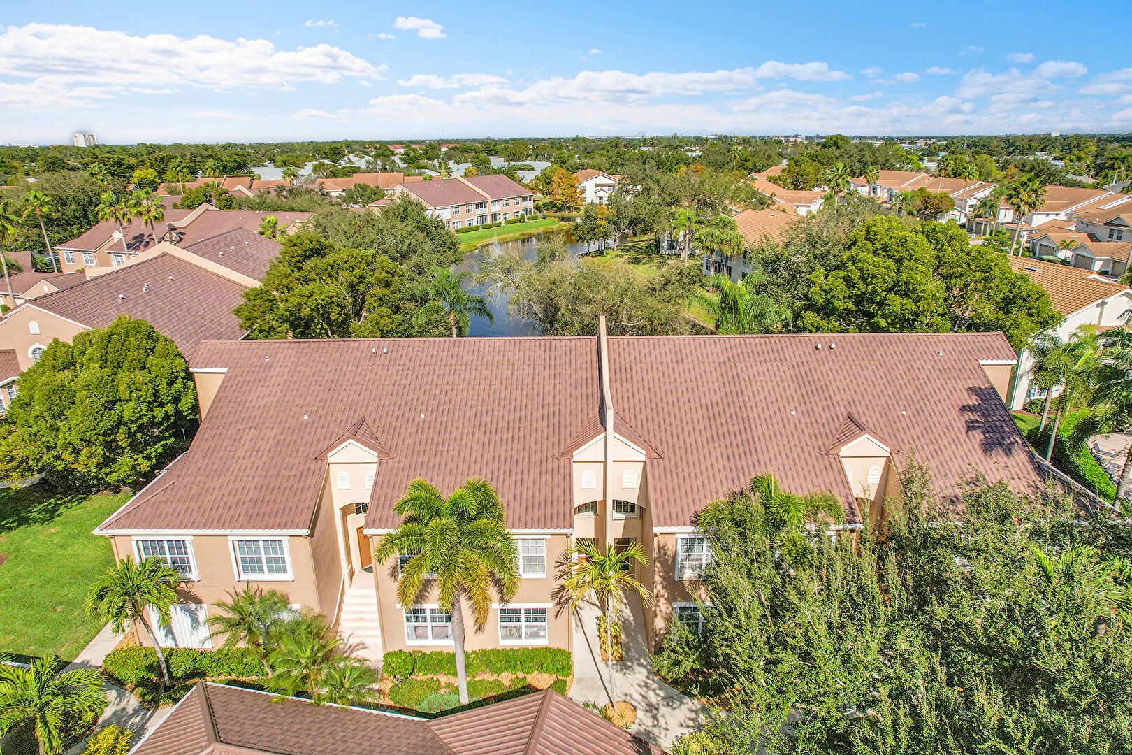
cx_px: 566
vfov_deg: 57.2
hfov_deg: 78.6
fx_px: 692
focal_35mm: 22
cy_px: 378
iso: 120
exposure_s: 1/1250
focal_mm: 8.38
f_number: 2.8
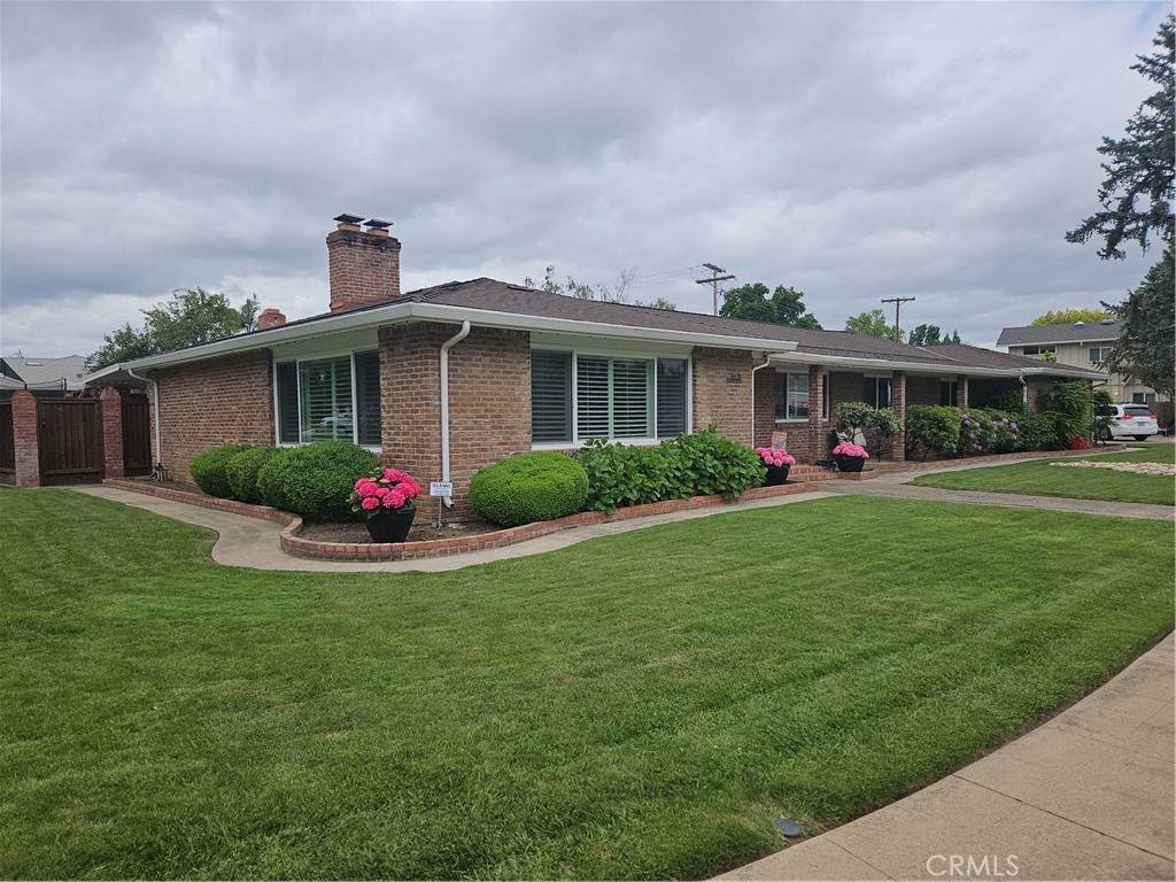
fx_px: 781
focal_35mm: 23
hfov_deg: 73.9
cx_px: 588
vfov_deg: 58.9
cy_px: 441
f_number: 1.8
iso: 25
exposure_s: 1/1983
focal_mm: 5.4
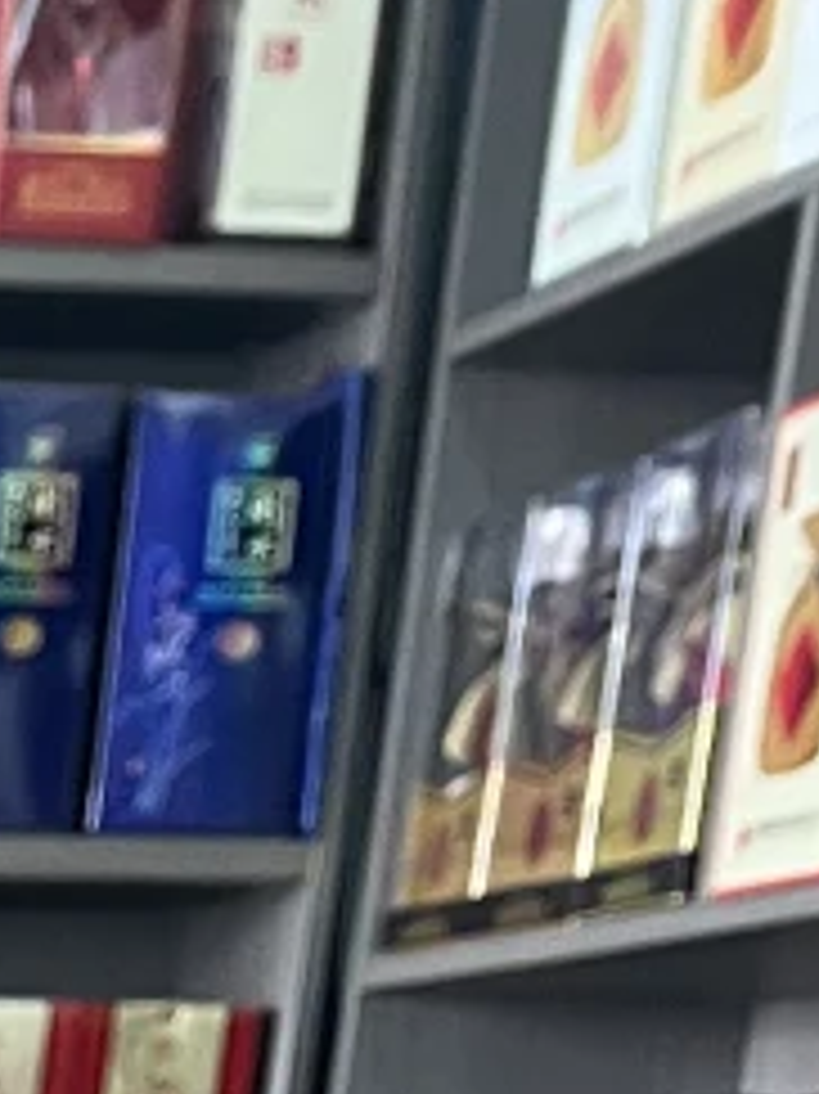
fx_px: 4862
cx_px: -1566
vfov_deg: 9.9
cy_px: 3228
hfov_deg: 8.3
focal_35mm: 154
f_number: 1.6
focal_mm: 5.1
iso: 125
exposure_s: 1/65
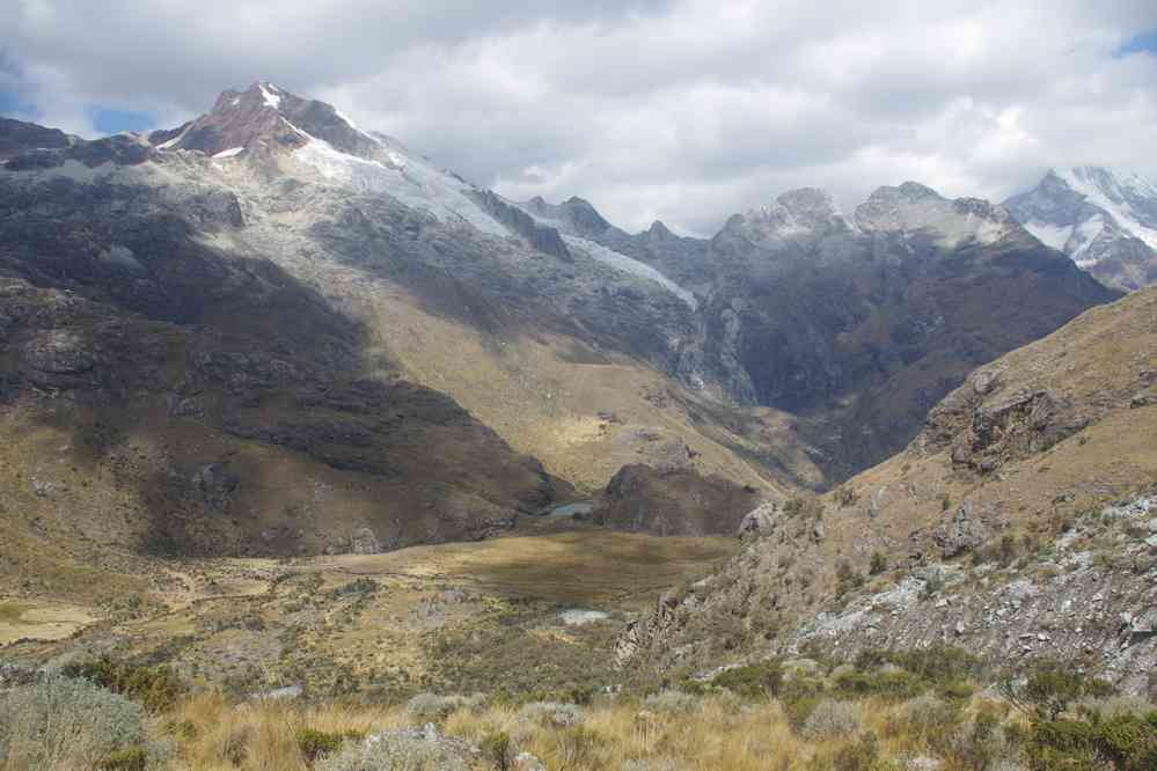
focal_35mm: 27
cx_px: 578
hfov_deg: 67.4
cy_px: 386
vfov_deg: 47.9
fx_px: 868
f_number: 11
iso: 200
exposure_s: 1/100
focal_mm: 18
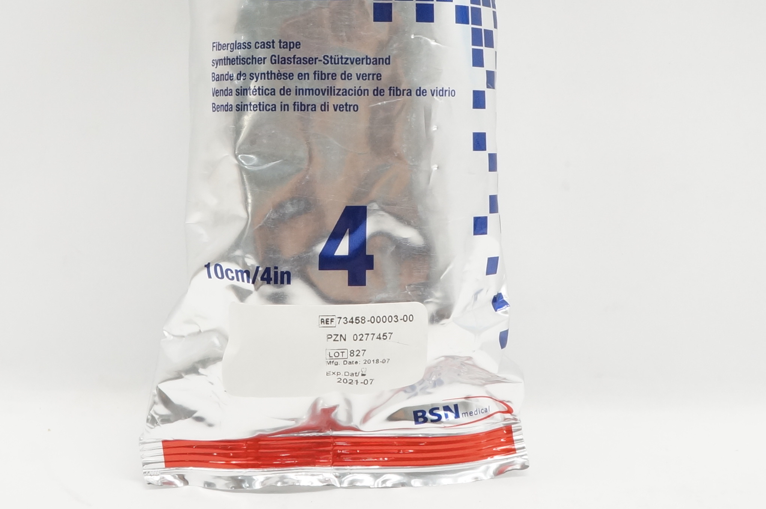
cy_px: 80
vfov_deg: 20.6
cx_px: 357
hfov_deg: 31.0
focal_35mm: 65
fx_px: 1382
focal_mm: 18
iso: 800
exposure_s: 1/25
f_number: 13
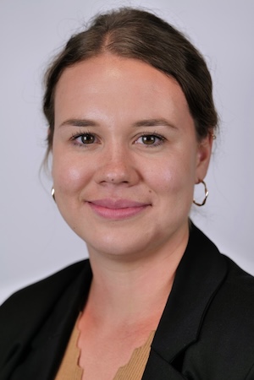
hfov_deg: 15.2
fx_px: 952
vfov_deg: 22.6
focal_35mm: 90
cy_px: 190
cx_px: 127
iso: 400
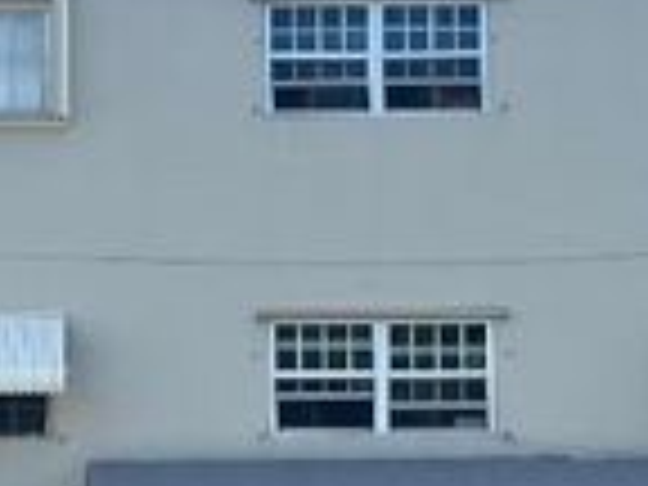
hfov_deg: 11.8
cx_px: 212
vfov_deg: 8.9
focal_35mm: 167
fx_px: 3126
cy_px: 425
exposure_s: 1/1613
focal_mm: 6.86
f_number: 1.78
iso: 64
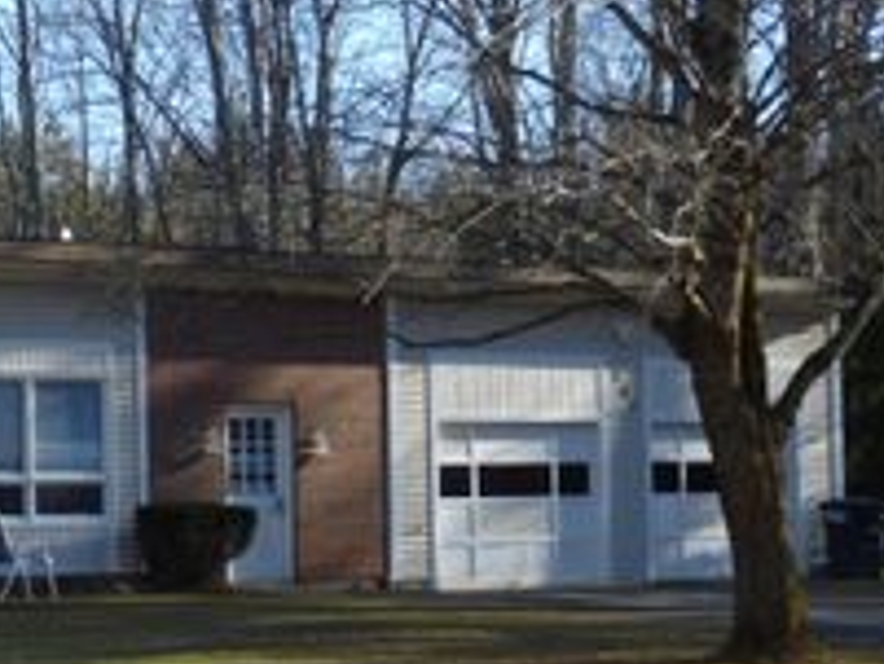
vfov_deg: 15.3
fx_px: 2479
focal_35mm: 97
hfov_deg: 19.4
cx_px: -97
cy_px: 363
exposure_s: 1/250
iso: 100
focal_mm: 6.9
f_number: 3.9
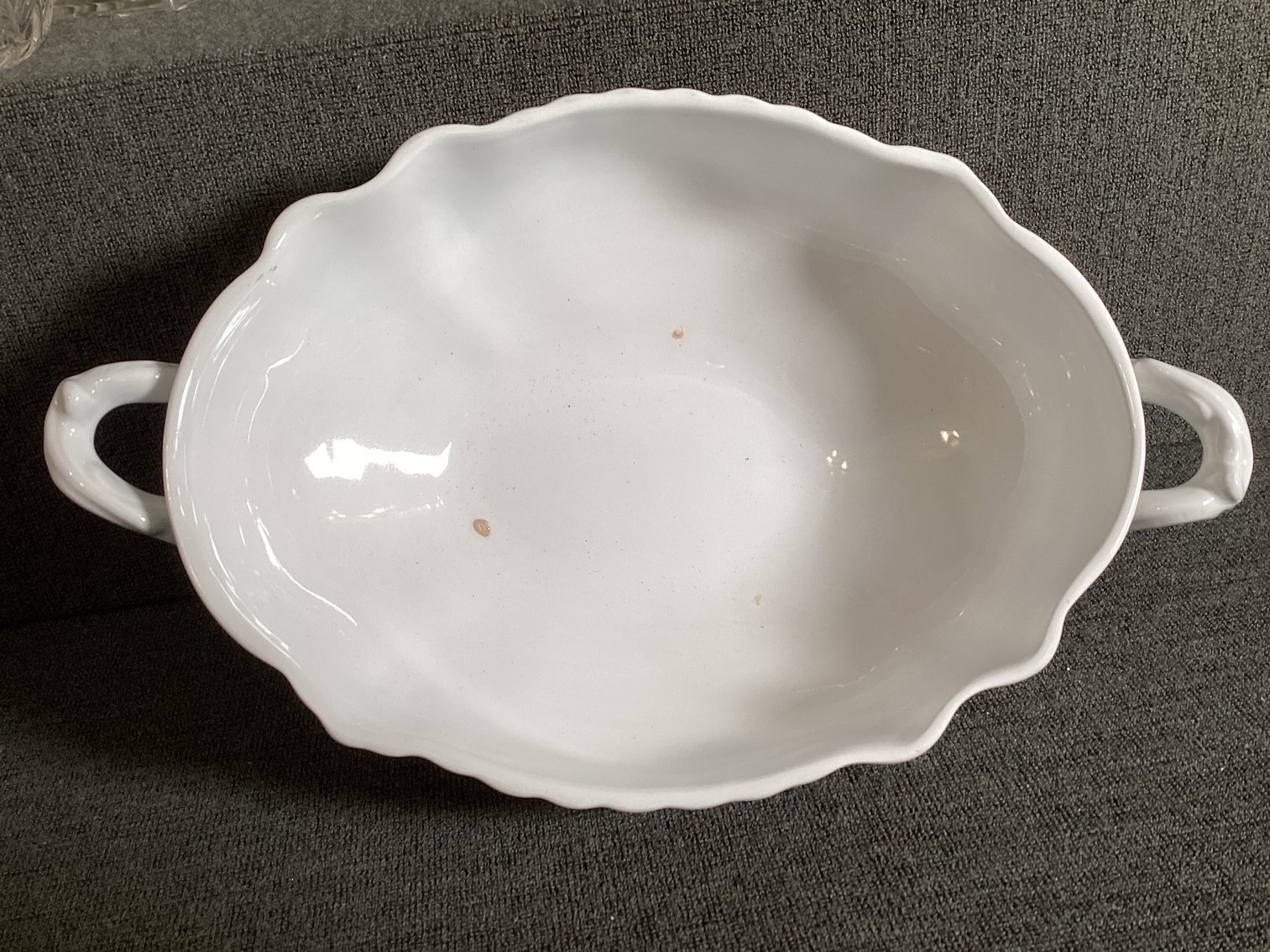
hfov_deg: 58.3
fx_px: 1137
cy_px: 476
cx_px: 635
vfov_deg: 45.4
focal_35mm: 31
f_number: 2.4
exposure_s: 1/60
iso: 50
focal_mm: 3.3
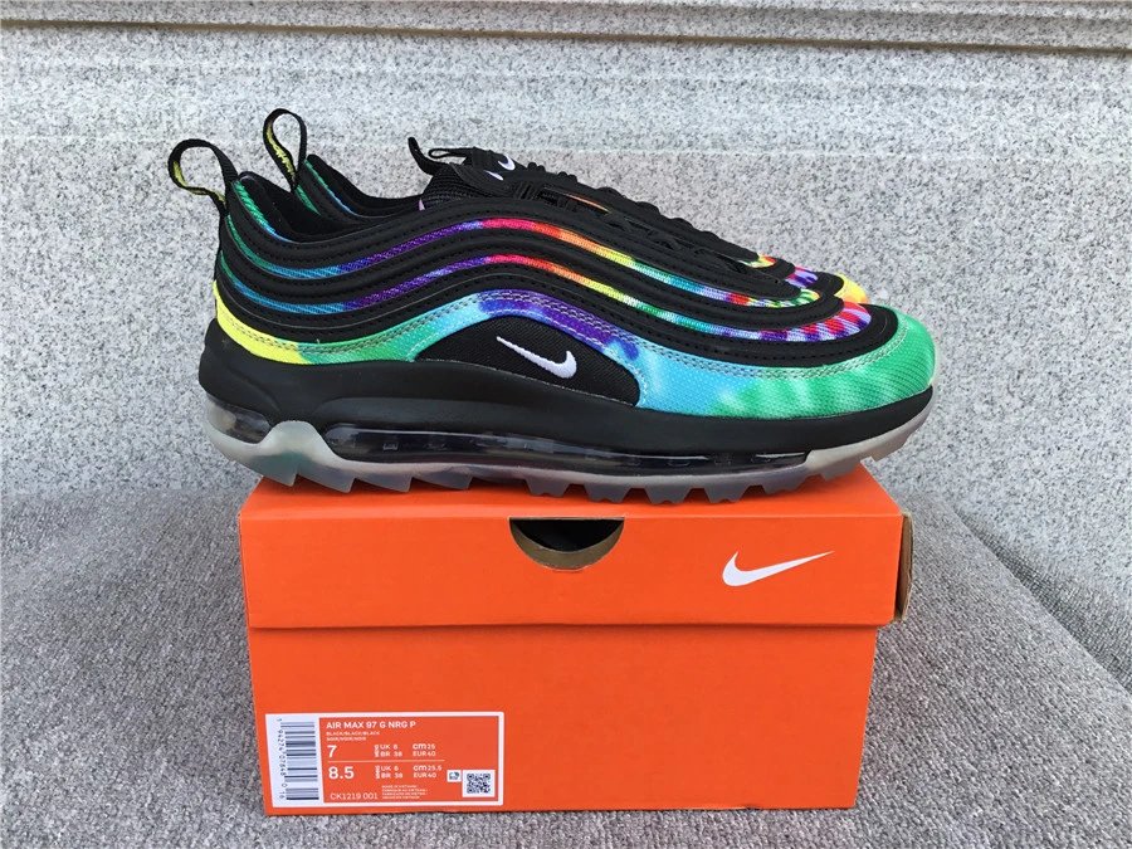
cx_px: 566
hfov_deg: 58.4
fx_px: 1014
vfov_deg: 45.4
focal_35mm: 31
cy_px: 424
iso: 25
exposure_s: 1/413
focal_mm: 3.3
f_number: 2.4
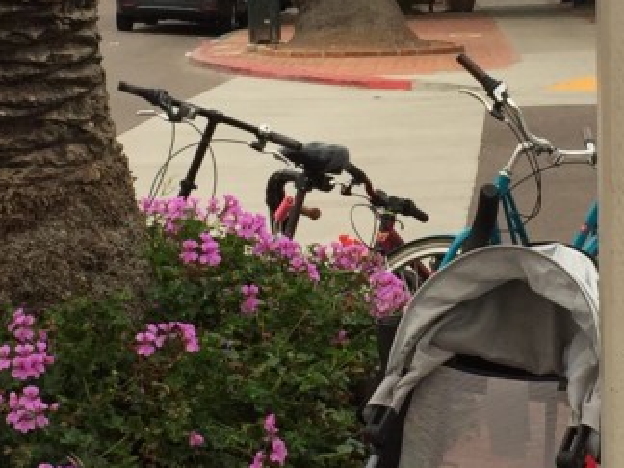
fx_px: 2199
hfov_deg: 16.1
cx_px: 401
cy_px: 136
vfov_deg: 12.1
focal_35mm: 122
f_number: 2.2
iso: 32
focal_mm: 4.15
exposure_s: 1/476
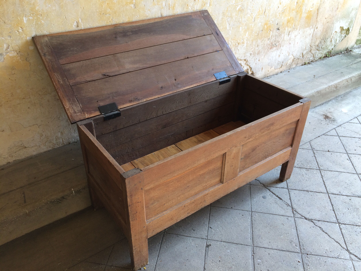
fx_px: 302
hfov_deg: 61.7
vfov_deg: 48.2
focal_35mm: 29
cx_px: 180
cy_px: 136
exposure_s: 1/102
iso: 32
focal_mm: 4.15
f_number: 2.2
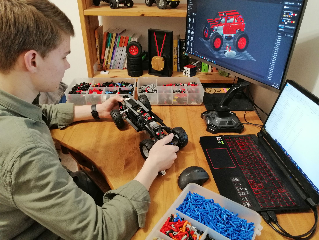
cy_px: 120
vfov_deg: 51.4
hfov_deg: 65.3
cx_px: 160
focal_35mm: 27
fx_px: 249
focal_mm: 3.95
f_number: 1.8
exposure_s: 1/25
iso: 320
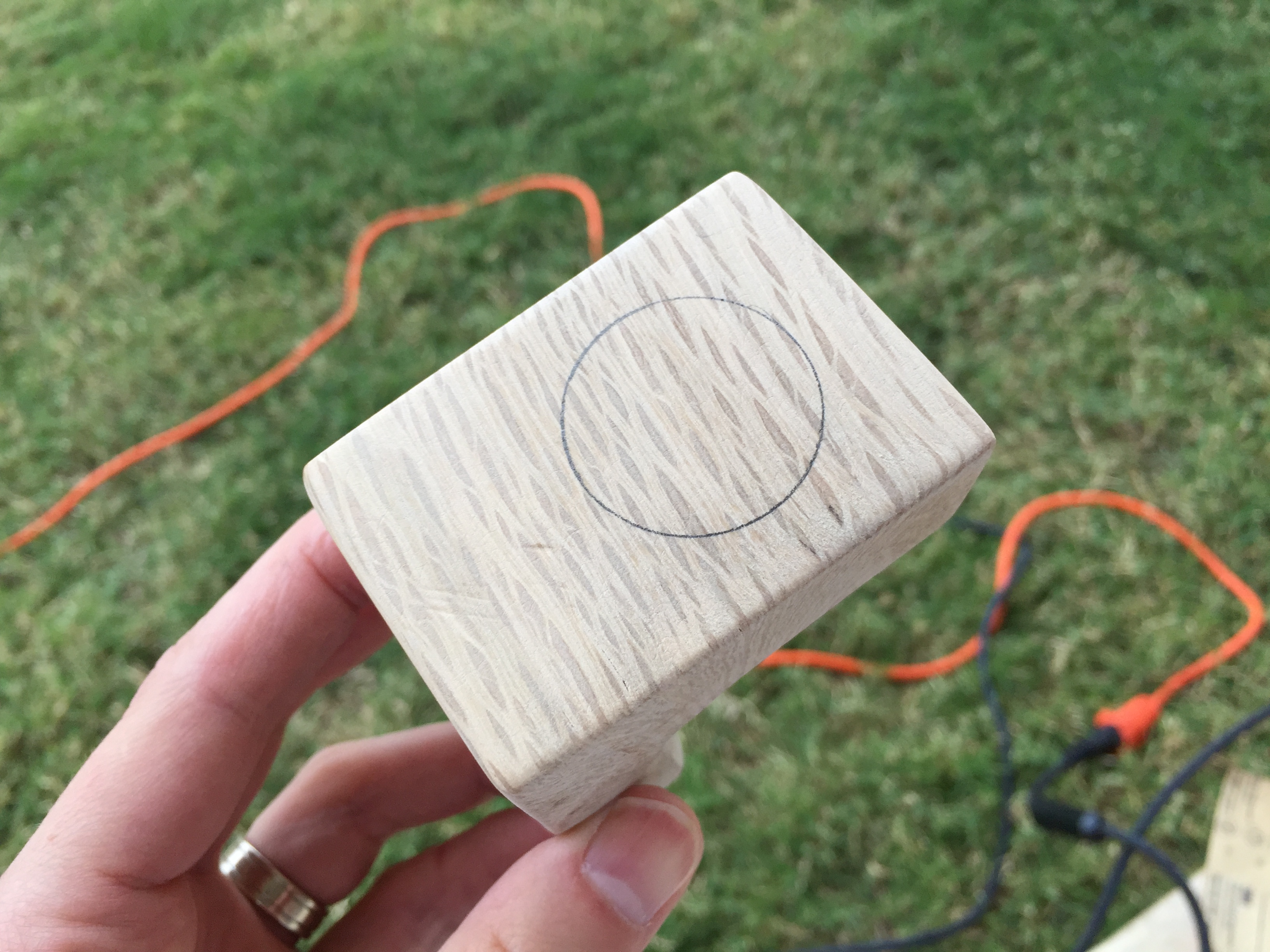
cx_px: 635
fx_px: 1064
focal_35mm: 29
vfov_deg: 48.2
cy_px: 476
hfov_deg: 61.7
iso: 50
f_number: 2.2
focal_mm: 4.15
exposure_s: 1/120
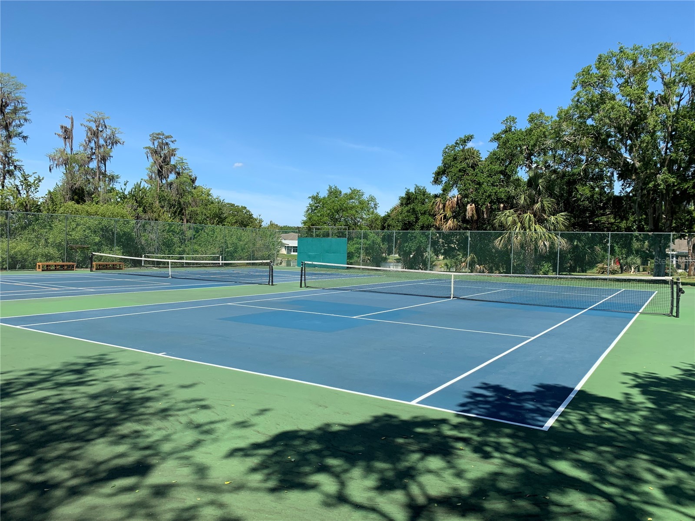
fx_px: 522
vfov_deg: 53.1
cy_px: 260
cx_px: 348
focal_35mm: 26
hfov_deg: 67.3
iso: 25
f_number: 1.8
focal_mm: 4.25
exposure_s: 1/1779
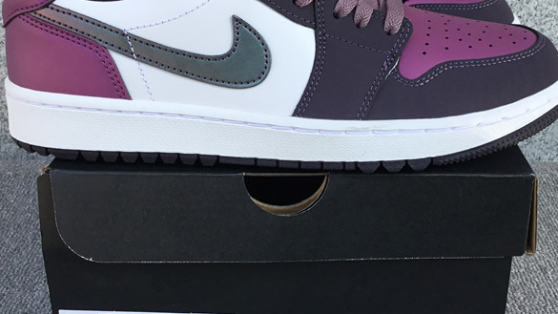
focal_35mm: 52
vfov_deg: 23.0
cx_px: 307
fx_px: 769
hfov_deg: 39.8
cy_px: 127
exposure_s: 1/284
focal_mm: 3.3
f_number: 2.4
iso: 25
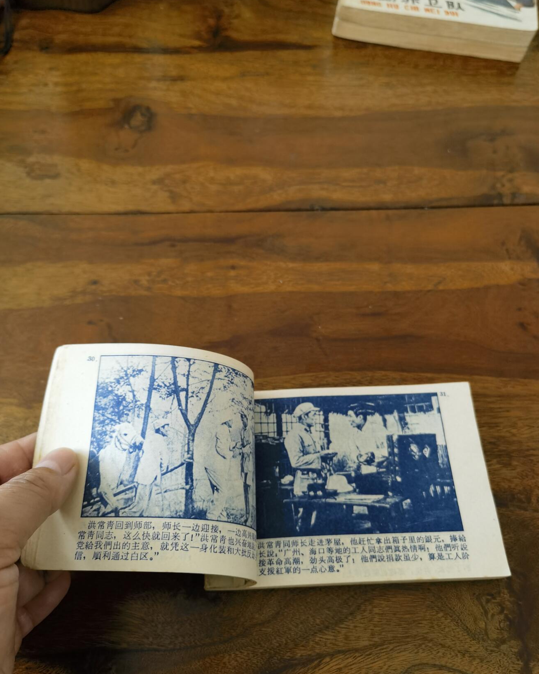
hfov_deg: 50.0
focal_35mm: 29
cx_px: 264
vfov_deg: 60.4
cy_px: 365
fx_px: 578
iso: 125
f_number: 1.9
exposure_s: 1/120
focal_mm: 6.67
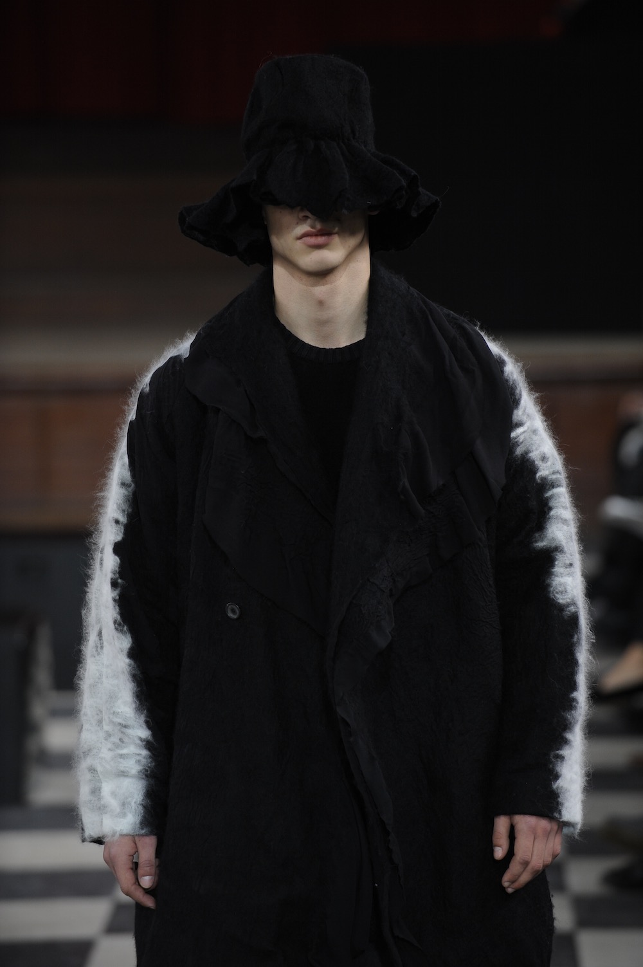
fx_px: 5365
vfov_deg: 10.3
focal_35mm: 200
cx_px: 322
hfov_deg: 6.9
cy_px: 484
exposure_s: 1/500
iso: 1000
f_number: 3.5
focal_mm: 200
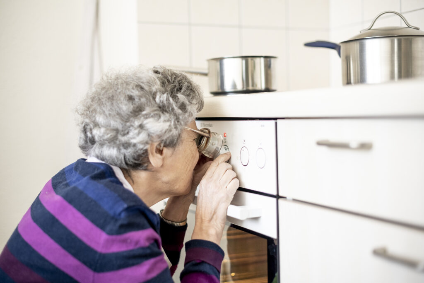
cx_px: 212
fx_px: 589
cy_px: 142
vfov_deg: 27.0
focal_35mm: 50
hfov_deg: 39.6
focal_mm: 50
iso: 400
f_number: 2
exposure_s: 1/80
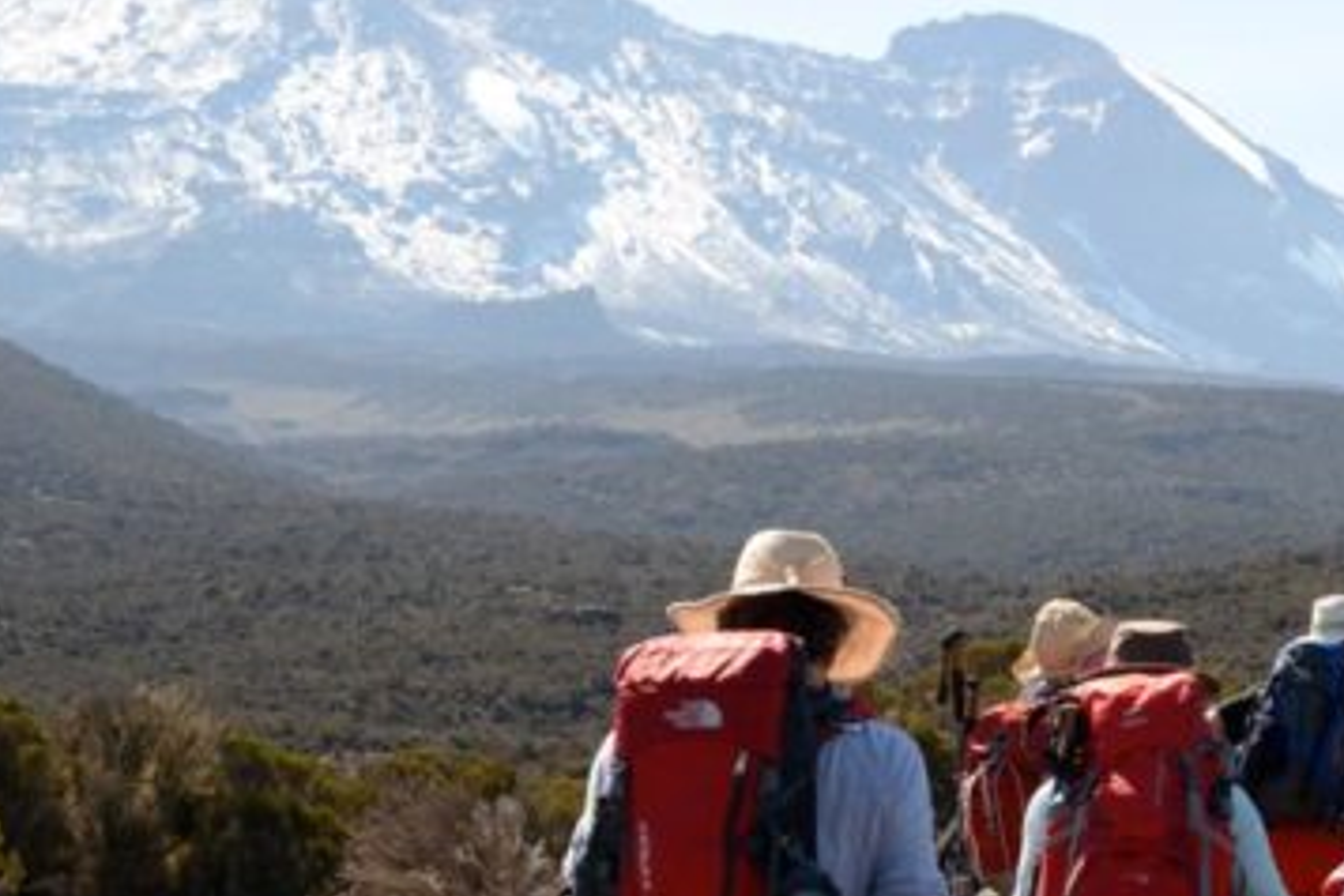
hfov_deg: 16.2
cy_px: 745
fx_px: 4704
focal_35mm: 126
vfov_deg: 10.8
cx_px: 922
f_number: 10
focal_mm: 50
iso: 400
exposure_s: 1/400
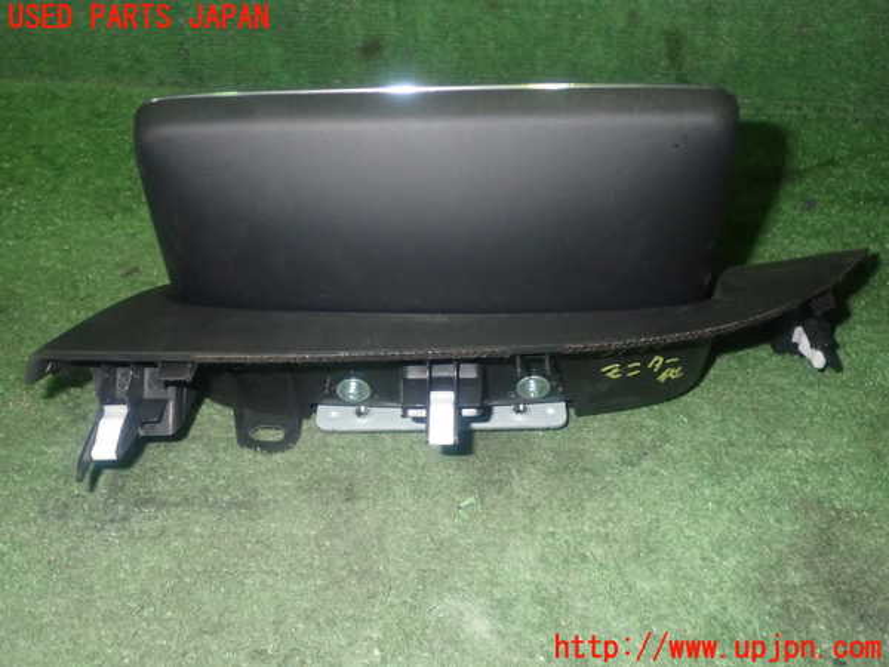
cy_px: 334
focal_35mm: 36
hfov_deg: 51.4
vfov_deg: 39.7
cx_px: 444
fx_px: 925
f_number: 7.1
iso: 800
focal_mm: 6.37
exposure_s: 1/40
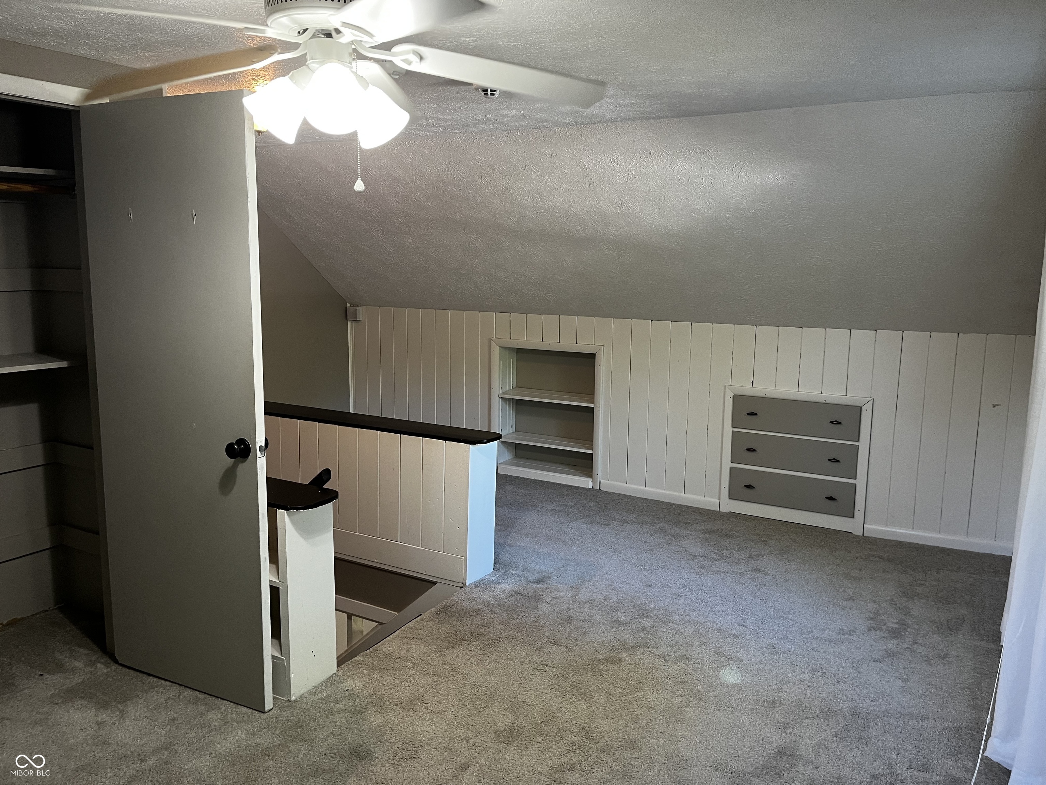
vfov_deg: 53.1
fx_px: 786
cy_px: 392
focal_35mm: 26
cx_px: 523
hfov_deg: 67.3
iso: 160
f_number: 1.6
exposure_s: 1/60
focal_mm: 5.1
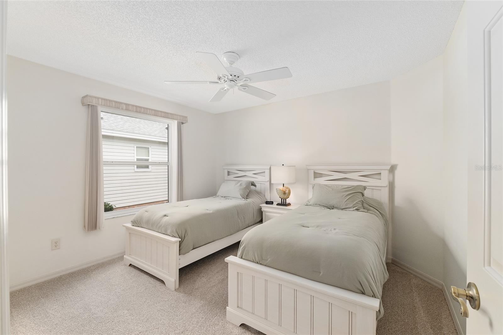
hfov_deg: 99.7
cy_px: 168
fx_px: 212
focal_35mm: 15
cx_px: 252
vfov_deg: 76.6
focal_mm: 15.2
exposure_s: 1/25
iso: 320
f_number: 8
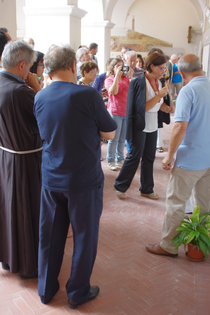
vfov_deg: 46.4
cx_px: 105
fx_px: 367
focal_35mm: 42
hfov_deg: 31.9
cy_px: 158
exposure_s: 1/30
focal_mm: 28
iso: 400
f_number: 3.5
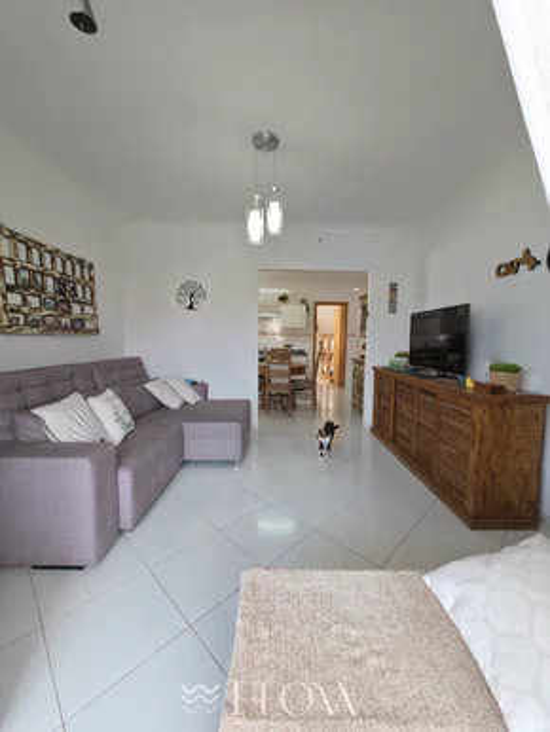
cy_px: 366
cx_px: 275
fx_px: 275
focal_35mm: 13
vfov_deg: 106.1
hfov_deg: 90.0
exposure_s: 1/60
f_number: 1.9
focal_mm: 2.2
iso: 50
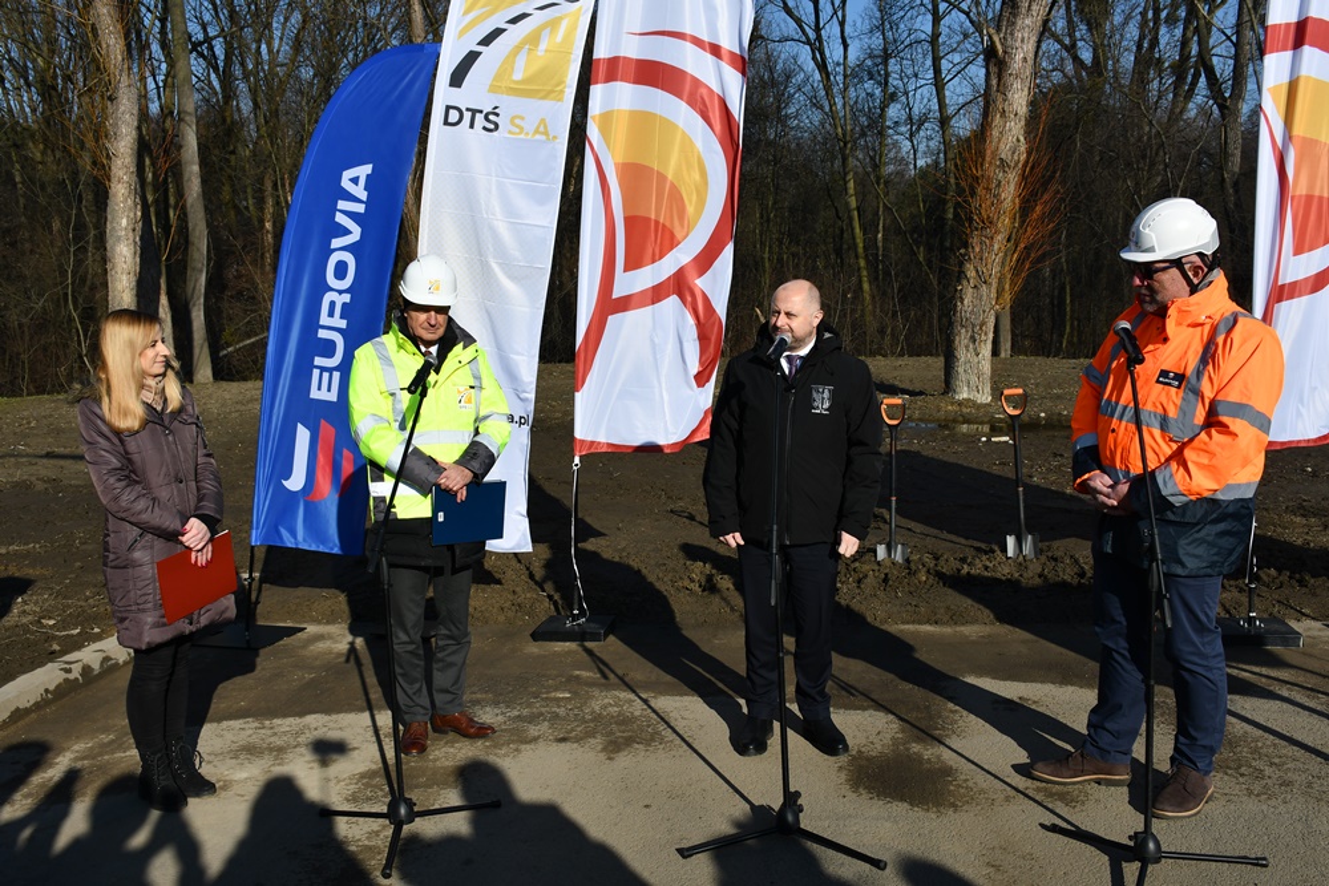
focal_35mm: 34
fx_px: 1255
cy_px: 443
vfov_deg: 38.9
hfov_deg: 55.8
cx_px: 664
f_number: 9
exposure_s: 1/320
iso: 100
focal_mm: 23
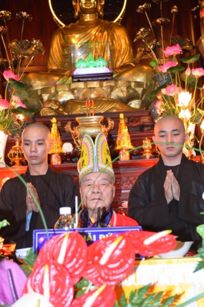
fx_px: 485
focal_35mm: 57
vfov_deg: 35.1
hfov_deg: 23.7
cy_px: 154
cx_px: 102
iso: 1600
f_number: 5
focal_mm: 38
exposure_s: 1/60
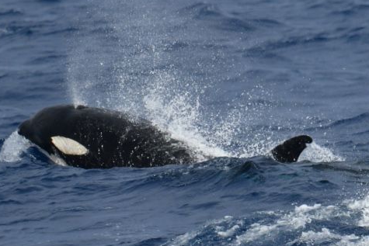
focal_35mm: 842
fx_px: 8633
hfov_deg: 2.4
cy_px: 128
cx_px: 266
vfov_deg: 1.6
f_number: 6.3
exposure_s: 1/8000
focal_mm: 500
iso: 720
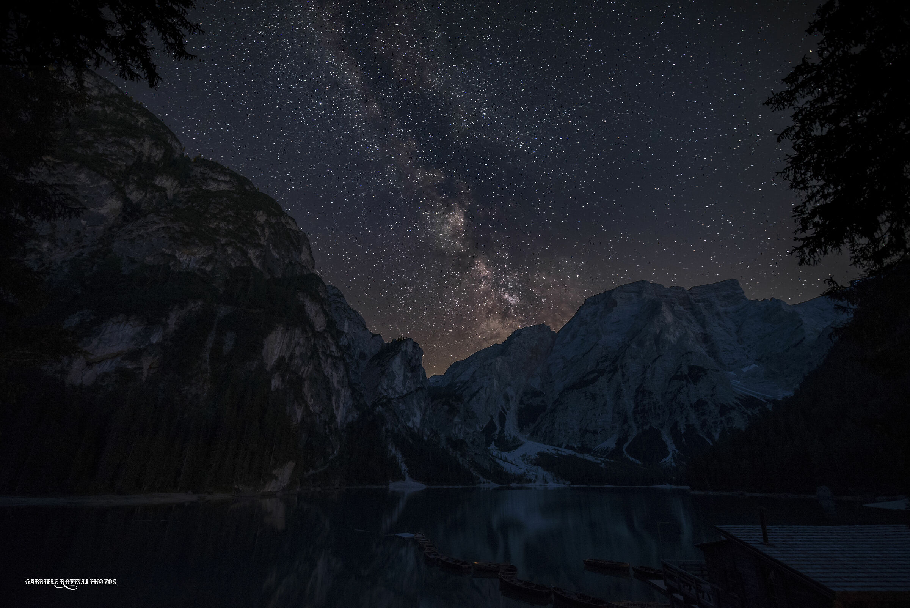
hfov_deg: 100.4
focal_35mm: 15
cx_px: 455
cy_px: 304
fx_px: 379
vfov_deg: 77.4
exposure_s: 25
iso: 3200
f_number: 2.8
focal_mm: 15
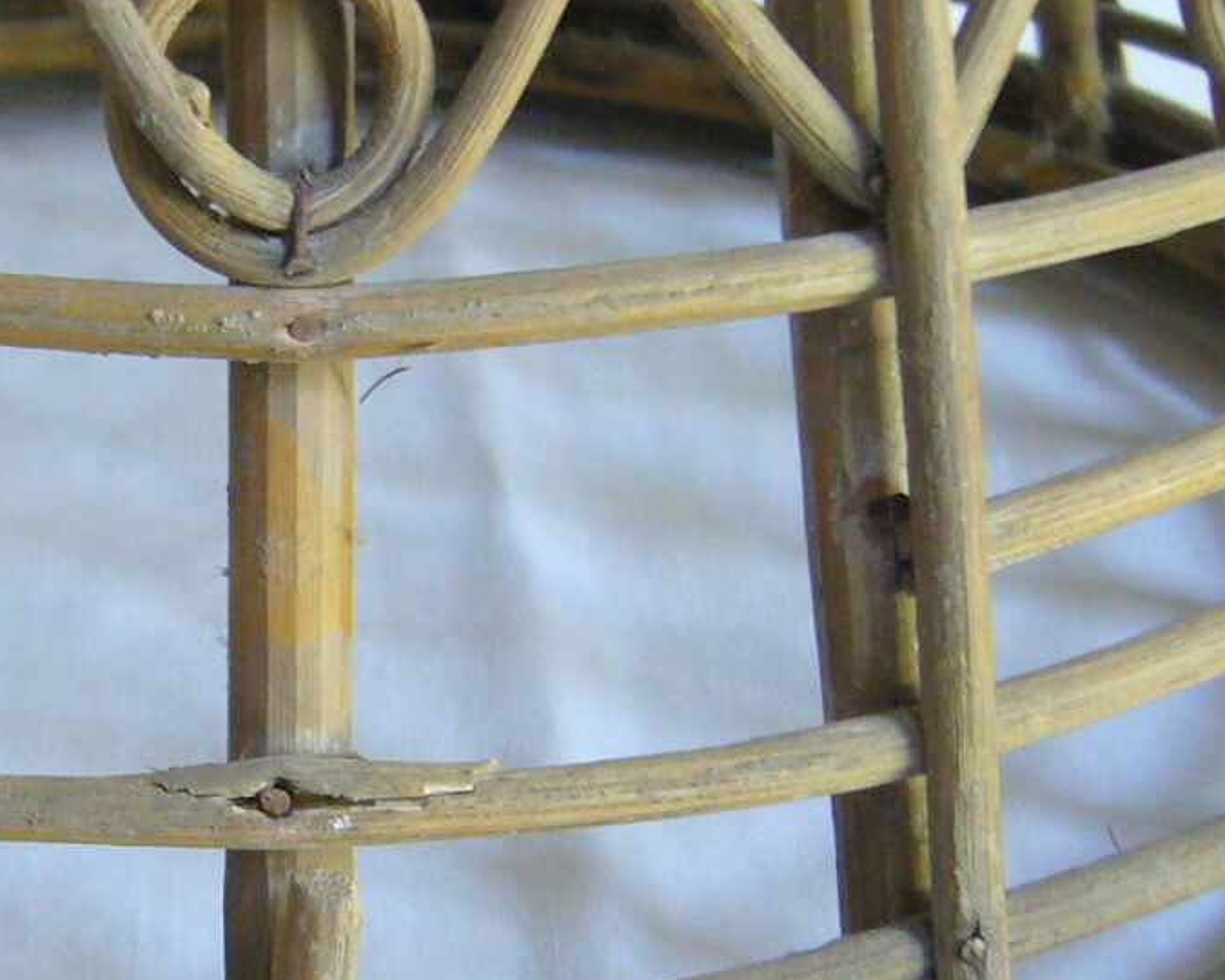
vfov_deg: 18.8
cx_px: 227
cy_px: 724
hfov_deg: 23.2
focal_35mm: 81
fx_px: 2937
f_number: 2.8
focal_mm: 5.8
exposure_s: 1/10
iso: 200
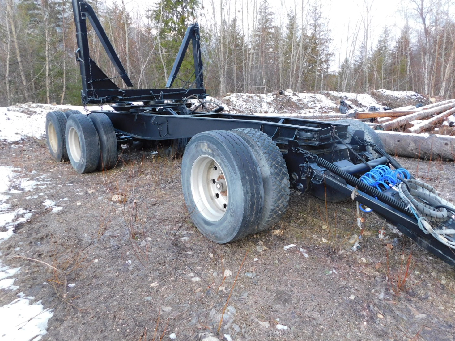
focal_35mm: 25
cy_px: 158
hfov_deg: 69.3
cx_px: 241
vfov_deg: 54.8
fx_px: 329
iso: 125
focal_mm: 4
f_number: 3
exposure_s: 1/50
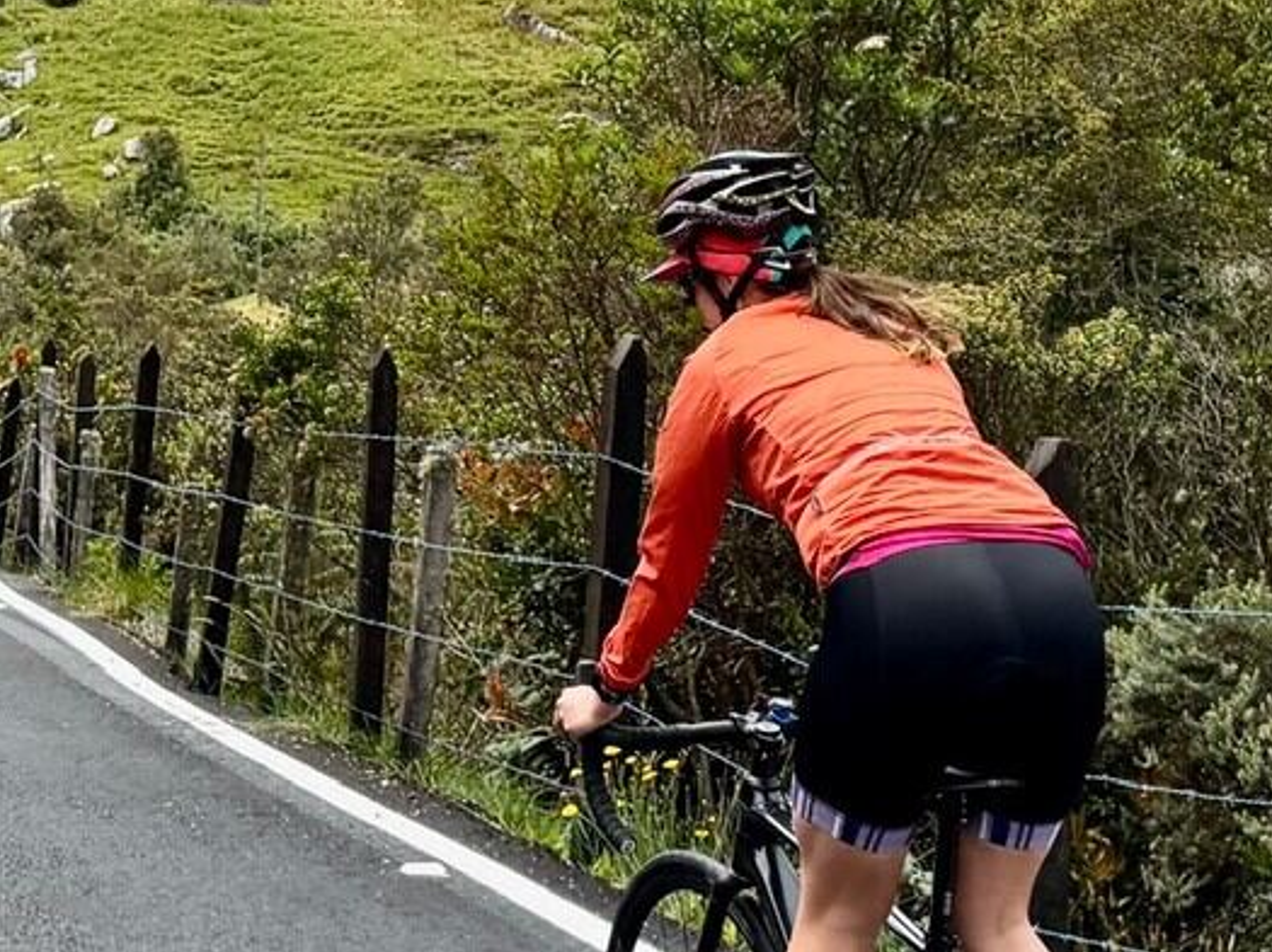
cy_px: 273
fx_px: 2754
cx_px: 7
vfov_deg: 19.5
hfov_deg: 24.8
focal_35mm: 75
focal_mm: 6.76
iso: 100
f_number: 1.78
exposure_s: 1/6711
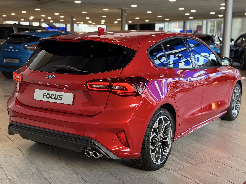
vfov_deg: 30.3
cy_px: 92
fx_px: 341
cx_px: 123
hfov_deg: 39.7
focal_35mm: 48
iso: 100
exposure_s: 1/100
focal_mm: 6.76
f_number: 1.78
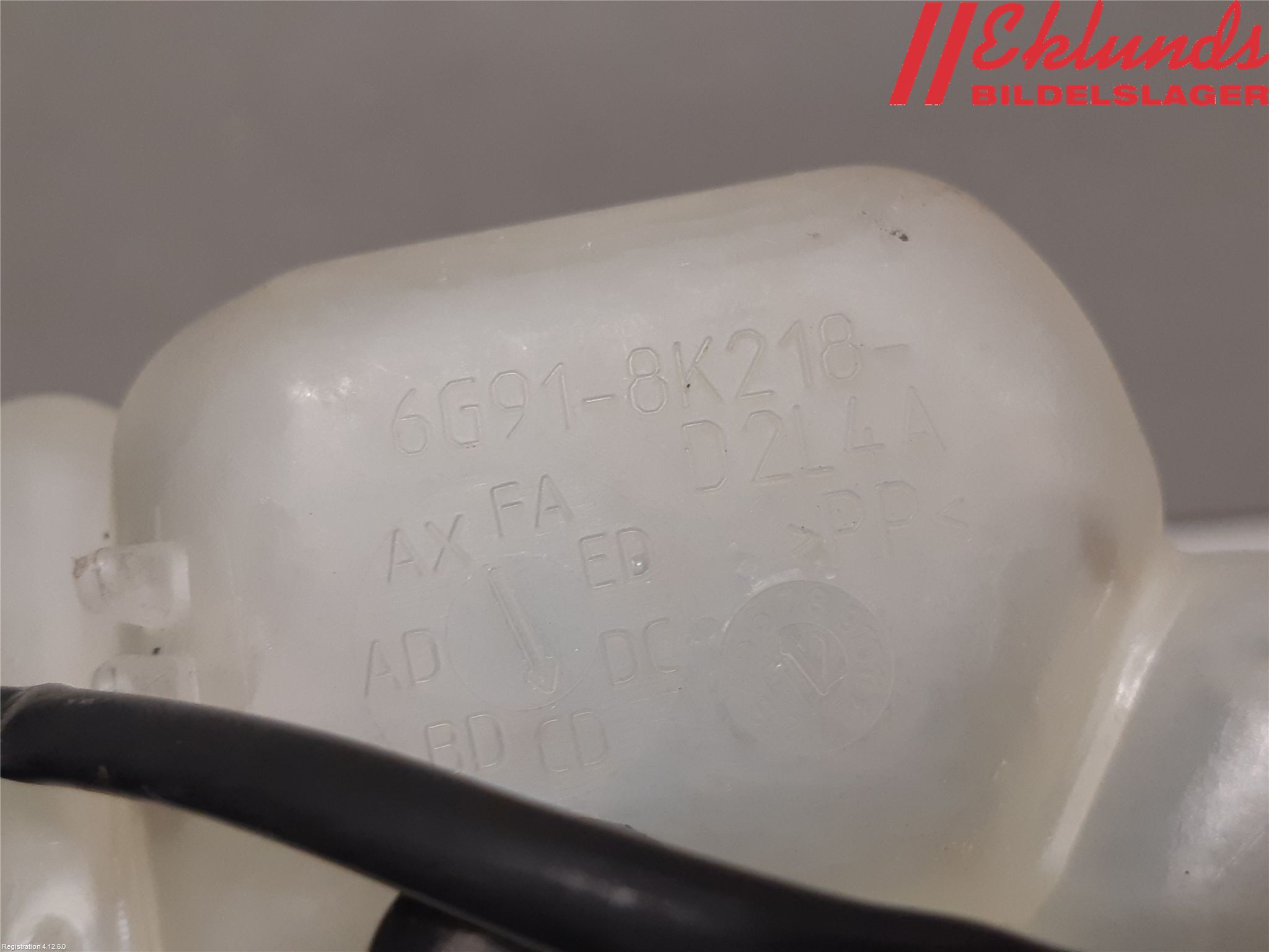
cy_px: 476
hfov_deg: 67.3
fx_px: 953
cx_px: 634
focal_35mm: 26
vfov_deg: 53.1
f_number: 1.7
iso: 125
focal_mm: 3.93
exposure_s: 1/50
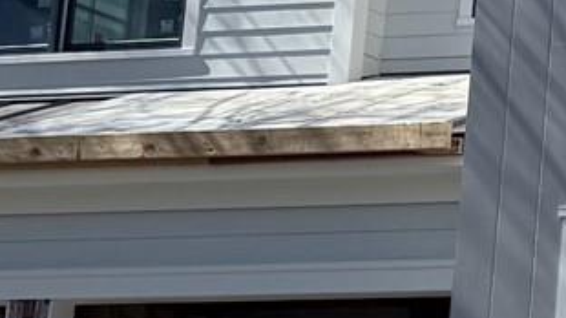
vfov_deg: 7.0
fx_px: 2595
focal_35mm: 173
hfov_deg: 11.1
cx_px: 1181
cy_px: 24
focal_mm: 6.76
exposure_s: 1/4950
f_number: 1.78
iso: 80
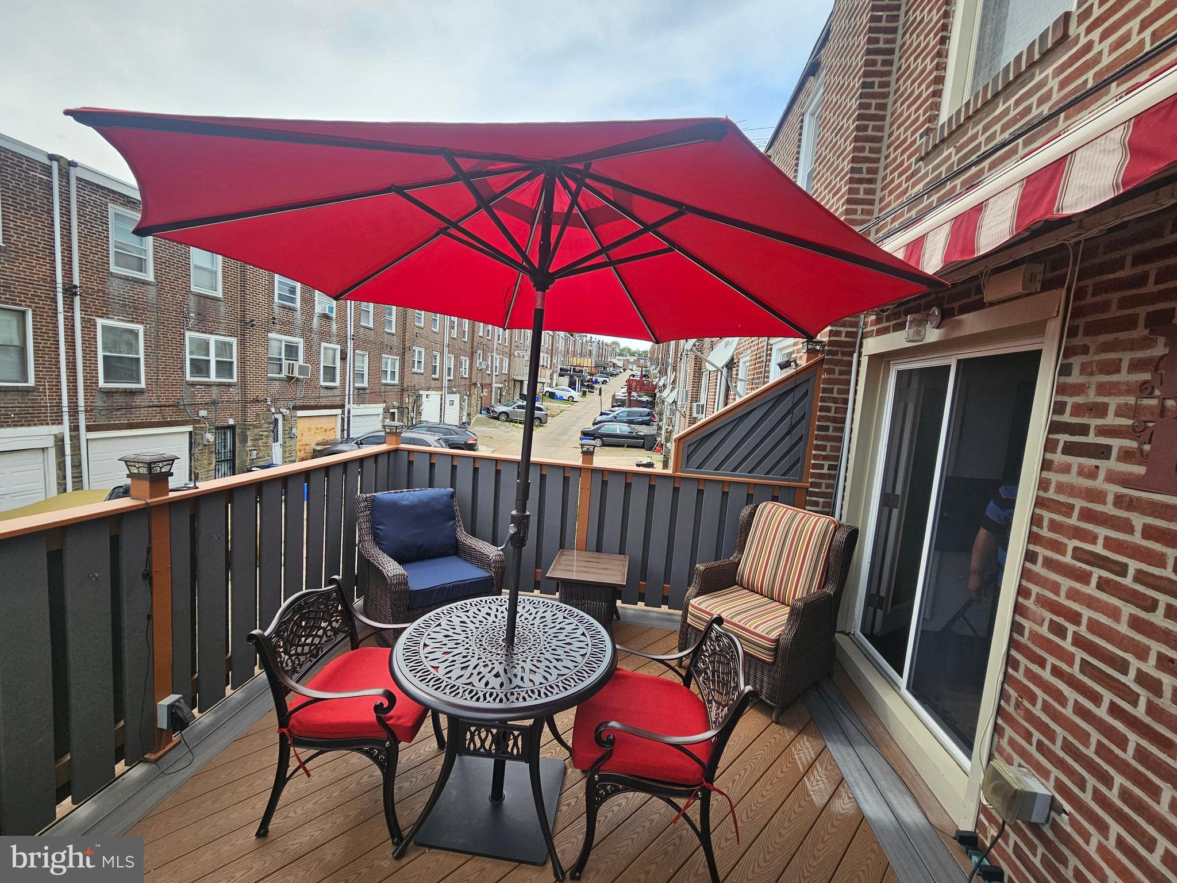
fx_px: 442
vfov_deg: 89.9
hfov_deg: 106.2
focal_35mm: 13
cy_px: 442
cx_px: 588
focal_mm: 2.2
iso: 50
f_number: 2.2
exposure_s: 1/1000
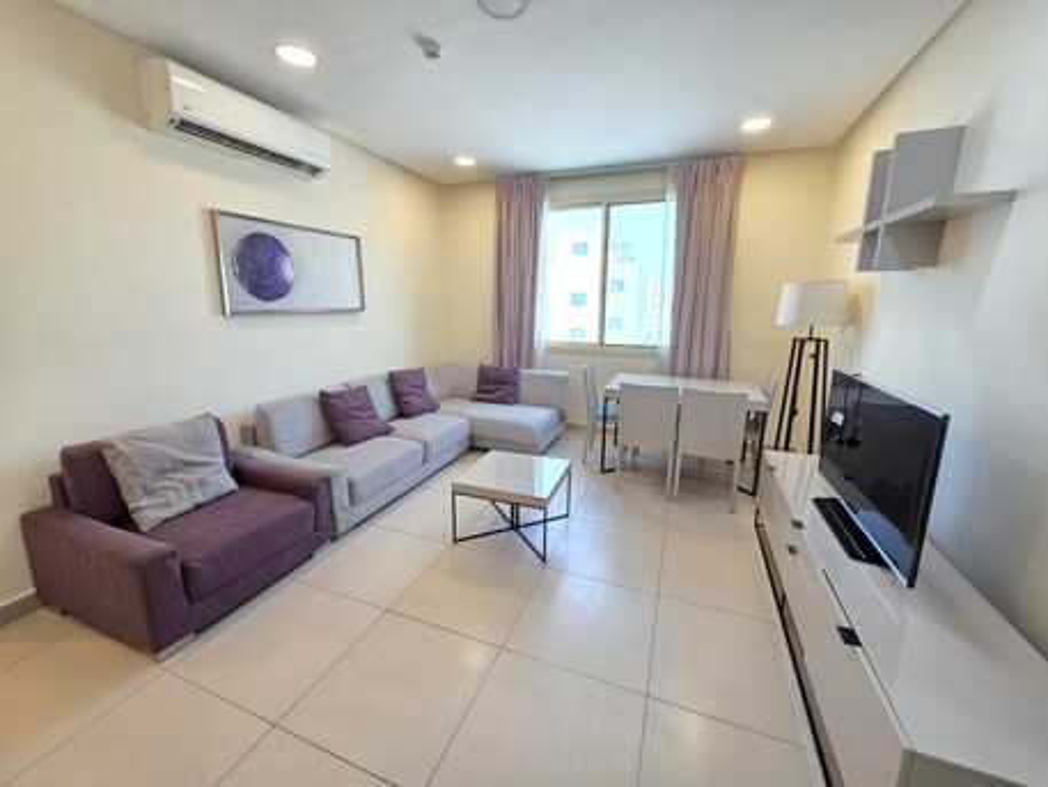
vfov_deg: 89.9
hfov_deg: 106.2
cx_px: 524
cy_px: 394
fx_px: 394
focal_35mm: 13
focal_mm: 2.2
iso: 160
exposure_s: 1/100
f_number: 1.9
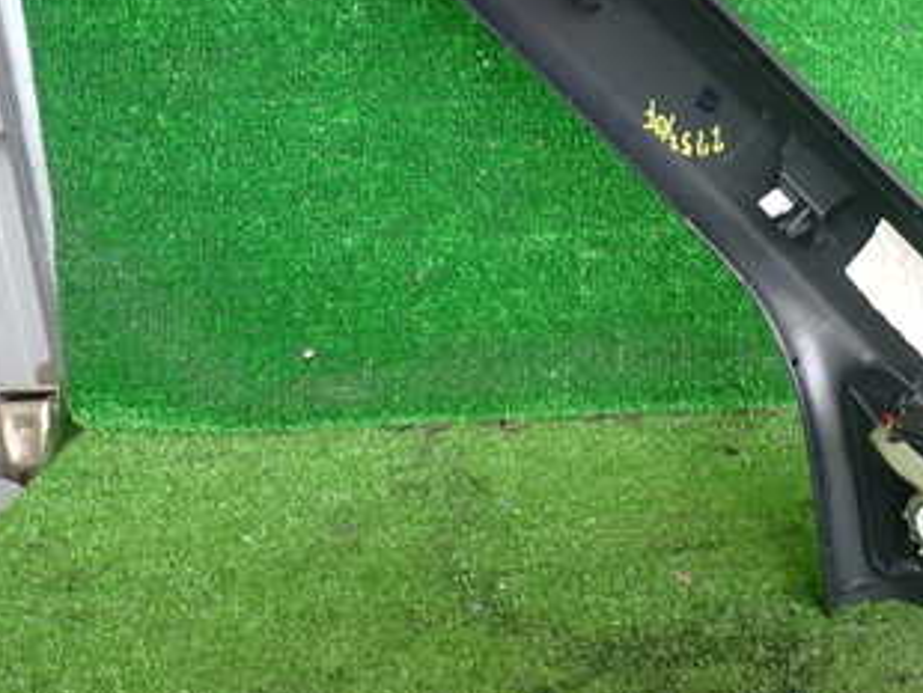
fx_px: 1548
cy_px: 289
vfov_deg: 25.2
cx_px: 822
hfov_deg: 31.7
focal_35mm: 58
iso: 200
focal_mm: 5.4
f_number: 2.3
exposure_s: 1/80
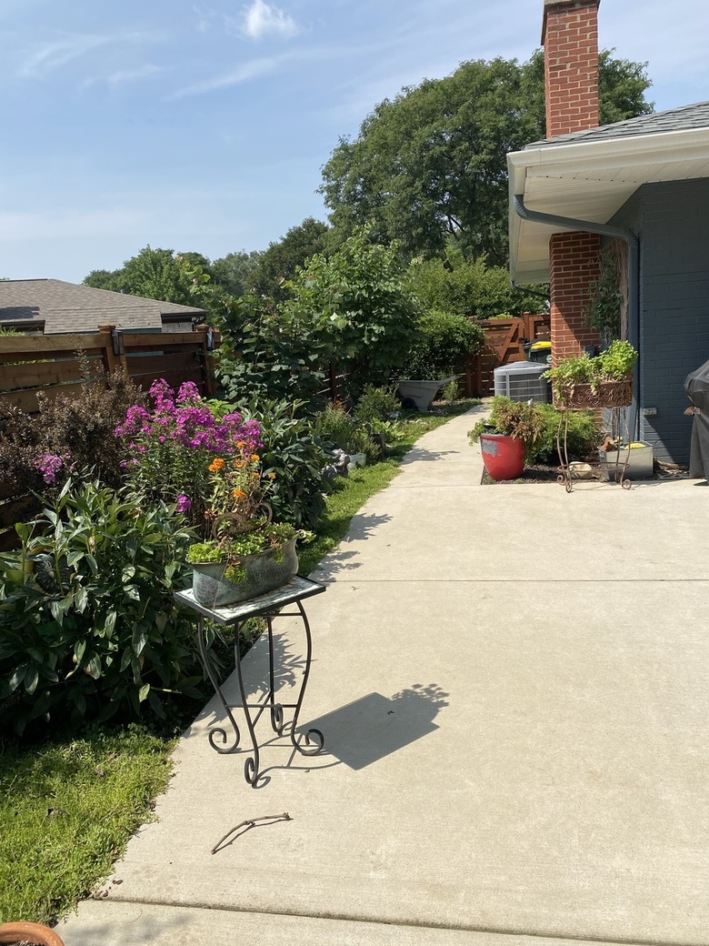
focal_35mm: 27
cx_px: 351
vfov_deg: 65.3
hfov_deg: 51.4
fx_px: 737
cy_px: 467
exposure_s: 1/3610
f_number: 1.8
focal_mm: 4.25
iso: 32
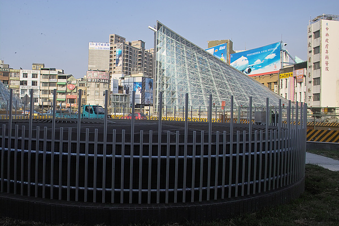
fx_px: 292
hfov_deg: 60.3
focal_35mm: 31
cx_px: 170
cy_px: 113
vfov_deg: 42.3
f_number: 10
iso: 100
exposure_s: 1/125
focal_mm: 18
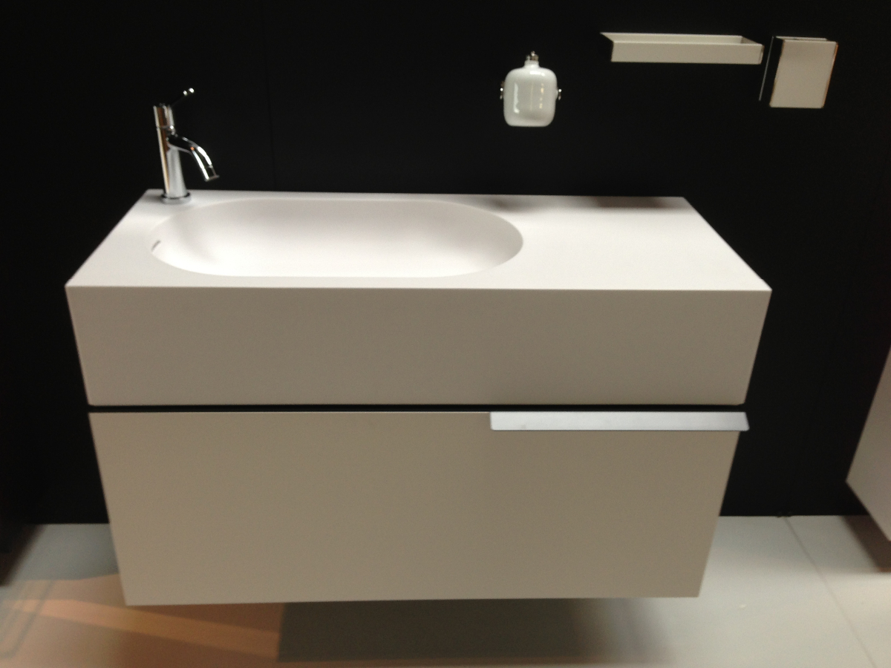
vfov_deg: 42.9
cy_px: 334
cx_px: 446
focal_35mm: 33
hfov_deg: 55.4
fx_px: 849
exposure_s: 1/30
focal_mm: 4.13
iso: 50
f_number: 2.4
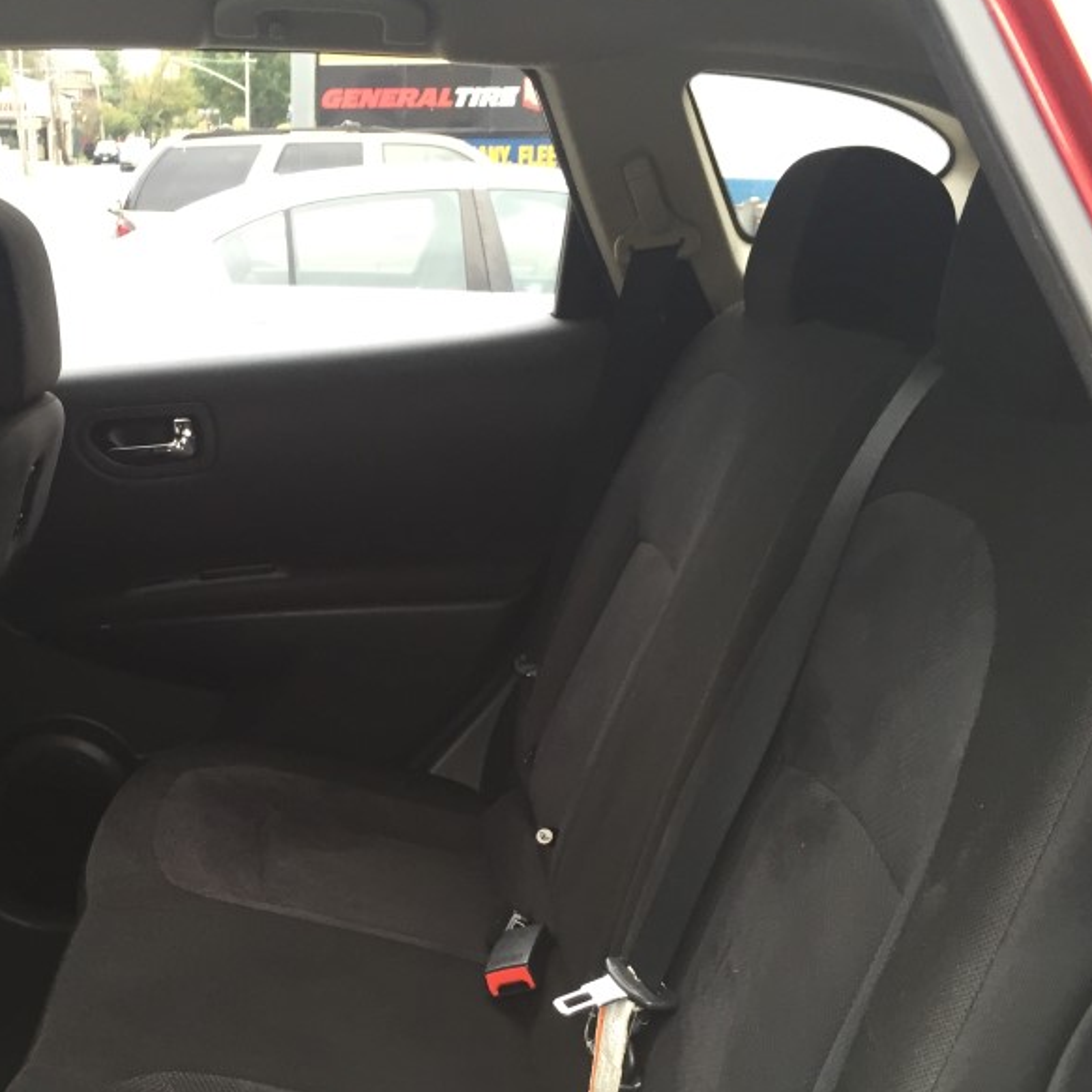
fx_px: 1606
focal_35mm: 45
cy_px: 706
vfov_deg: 37.2
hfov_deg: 36.6
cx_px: 266
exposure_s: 1/30
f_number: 2.2
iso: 32
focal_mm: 4.15
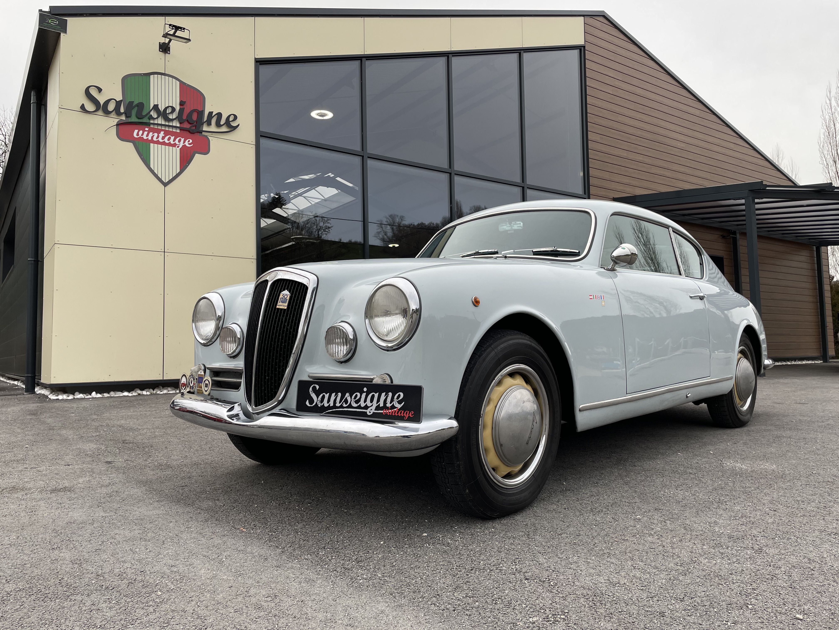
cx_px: 420
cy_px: 315
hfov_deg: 67.3
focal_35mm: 26
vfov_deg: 53.1
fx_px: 630
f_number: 1.6
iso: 32
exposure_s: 1/442
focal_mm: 4.2
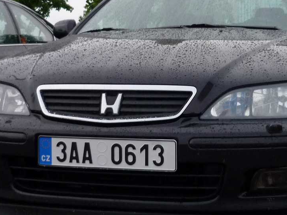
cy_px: 57
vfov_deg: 20.0
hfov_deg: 26.6
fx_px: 605
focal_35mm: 73
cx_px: 180
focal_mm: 5.5
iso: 200
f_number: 2.8
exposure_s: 1/25
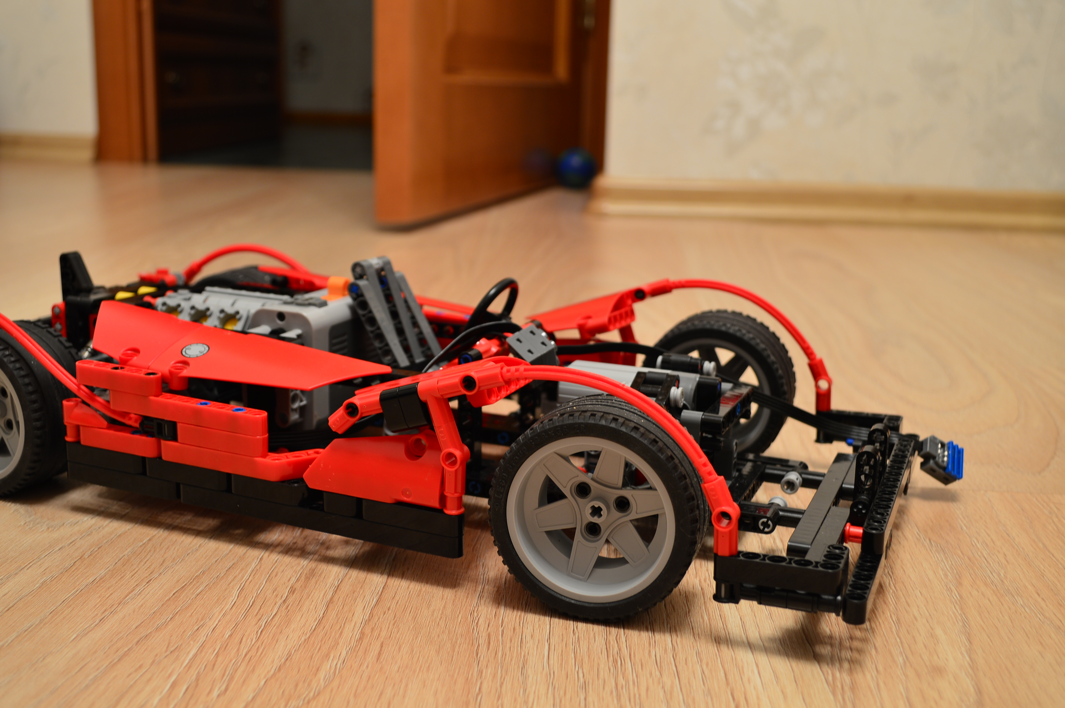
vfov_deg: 34.1
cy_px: 354
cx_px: 532
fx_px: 1153
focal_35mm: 39
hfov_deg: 49.6
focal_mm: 26
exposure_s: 1/2
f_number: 5.6
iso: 100
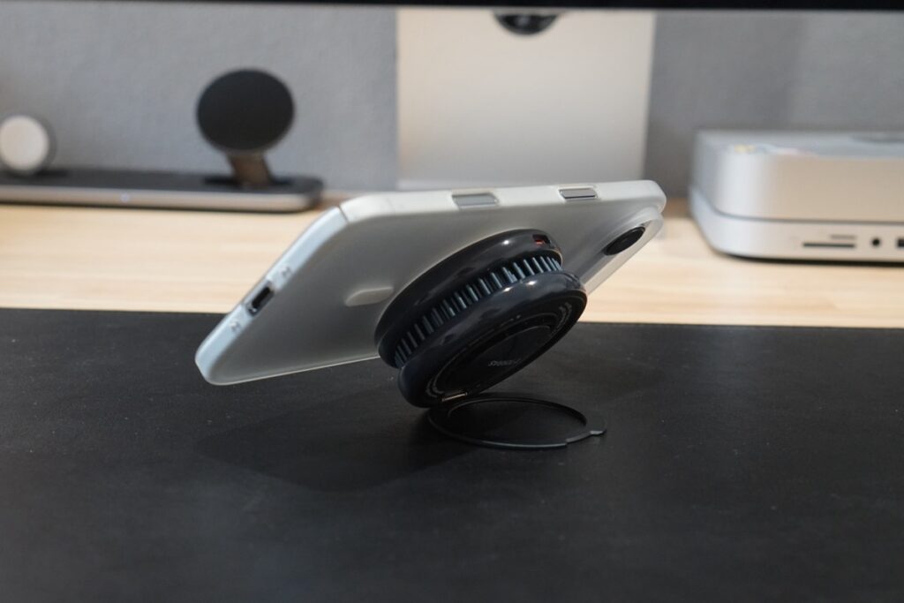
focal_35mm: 52
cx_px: 452
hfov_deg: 37.8
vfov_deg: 25.8
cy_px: 302
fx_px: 1318
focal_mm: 35
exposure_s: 1/30
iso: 3200
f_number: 5.6
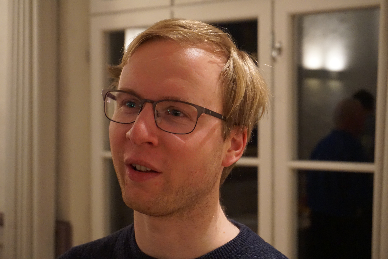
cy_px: 130
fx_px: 744
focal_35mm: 69
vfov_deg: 19.7
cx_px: 194
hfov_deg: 29.2
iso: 3200
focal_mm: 46
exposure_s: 1/60
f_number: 5.6
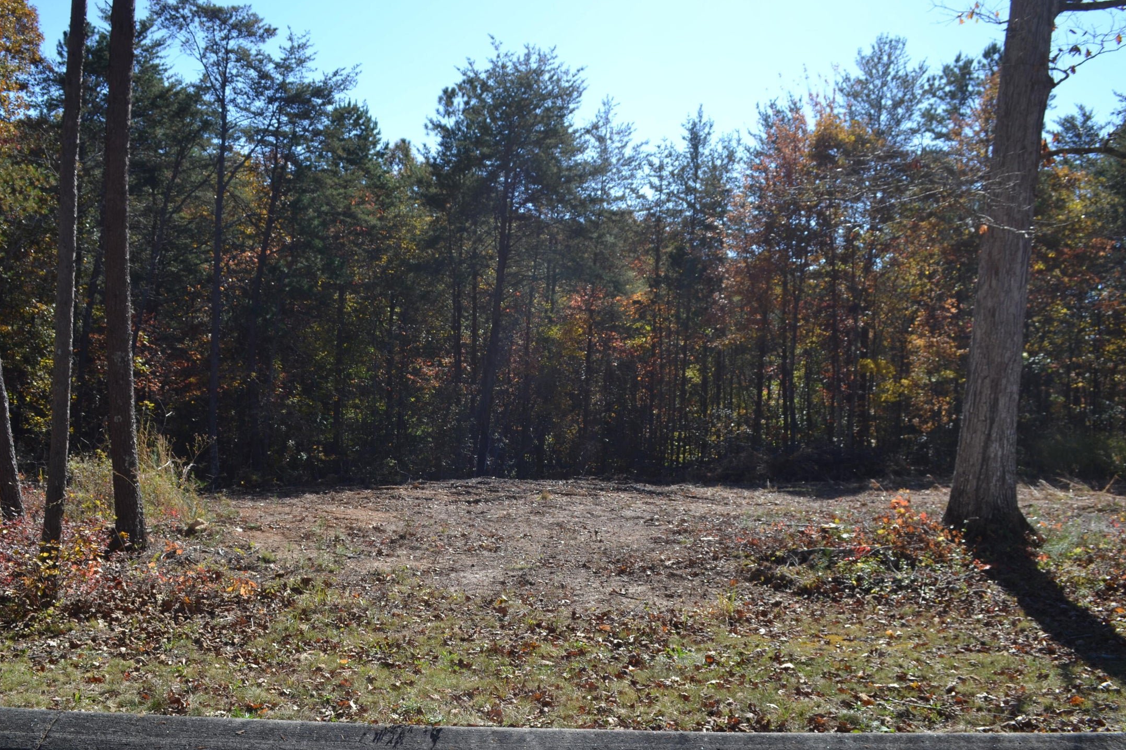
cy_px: 403
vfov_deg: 43.6
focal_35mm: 30
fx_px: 938
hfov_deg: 61.8
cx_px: 501
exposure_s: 1/200
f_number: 7.1
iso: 100
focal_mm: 18
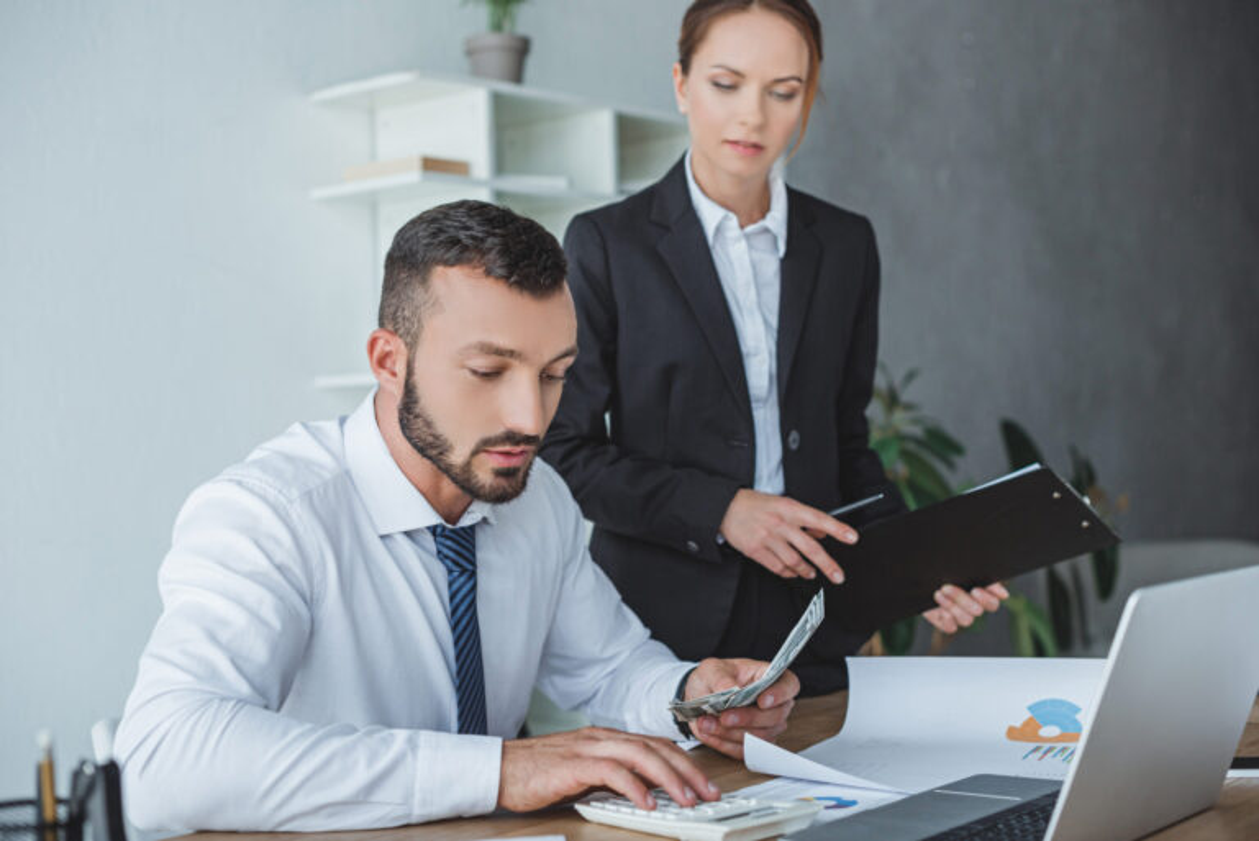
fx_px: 1750
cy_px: 420
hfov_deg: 39.6
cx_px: 630
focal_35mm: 50
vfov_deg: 27.0
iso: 250
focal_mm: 50
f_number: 3.5
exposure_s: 1/250
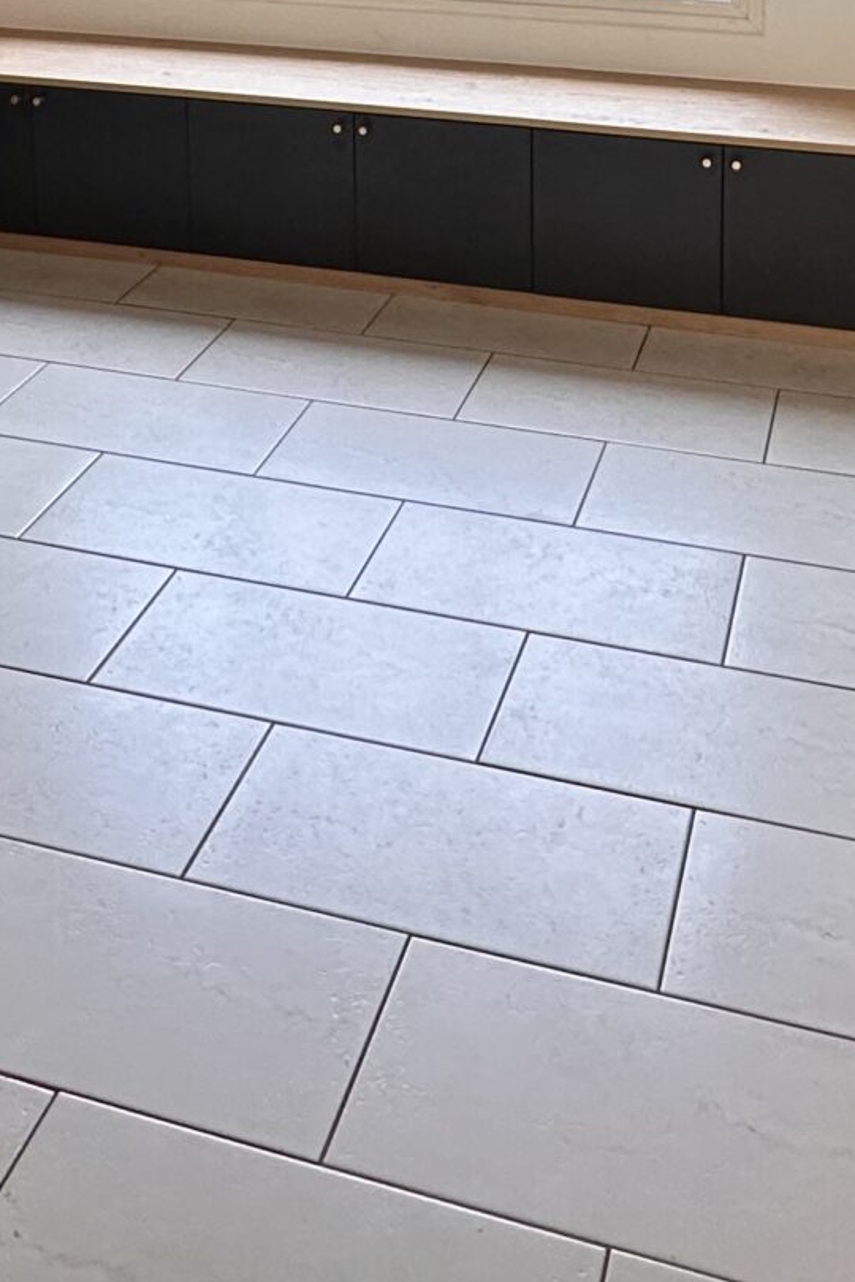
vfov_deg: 35.0
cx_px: 440
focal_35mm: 46
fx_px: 1639
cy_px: -211
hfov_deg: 29.2
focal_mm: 2.22
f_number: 2.2
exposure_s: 1/99
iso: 160
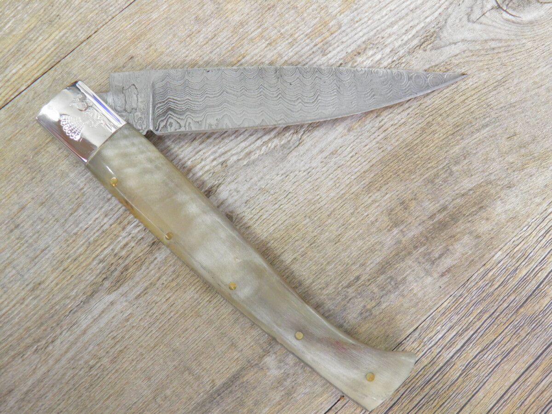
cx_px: 276
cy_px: 207
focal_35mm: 62
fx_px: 989
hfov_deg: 31.2
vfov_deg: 23.7
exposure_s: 1/10
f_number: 3.8
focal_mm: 11.2
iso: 200
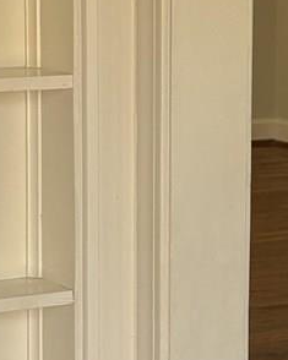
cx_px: 239
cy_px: 261
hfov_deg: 7.8
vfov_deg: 9.7
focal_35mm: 199
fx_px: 2121
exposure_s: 1/122
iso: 50
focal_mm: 5.96
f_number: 1.6
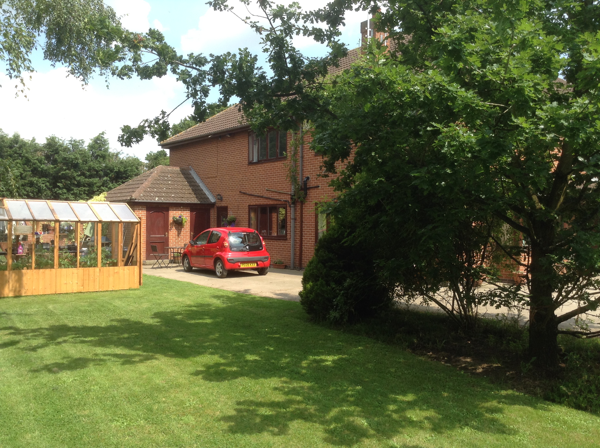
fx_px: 571
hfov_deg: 55.4
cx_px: 300
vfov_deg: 42.8
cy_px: 224
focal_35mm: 33
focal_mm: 3.3
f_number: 2.4
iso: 32
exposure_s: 1/460
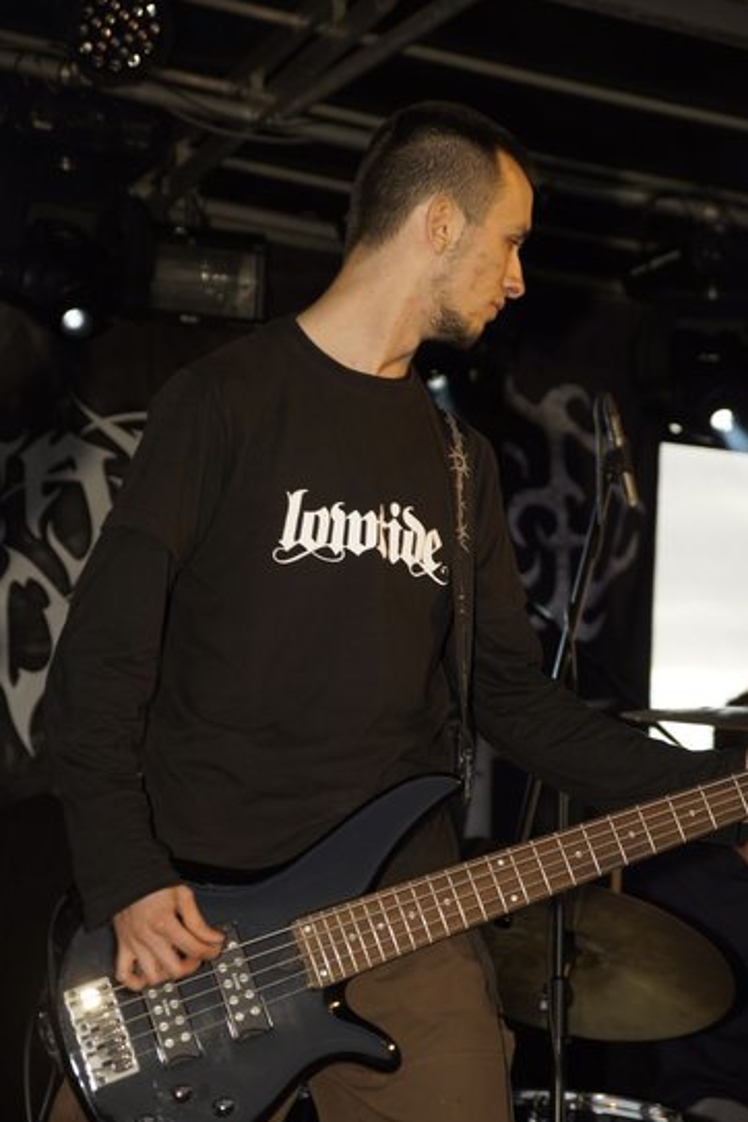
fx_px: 2836
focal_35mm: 91
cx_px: 375
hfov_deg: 15.0
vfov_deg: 22.4
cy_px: 563
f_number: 4
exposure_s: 1/100
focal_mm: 60
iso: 100
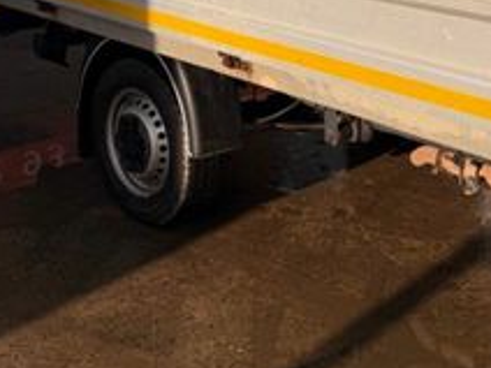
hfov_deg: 28.6
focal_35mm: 68
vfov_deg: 20.5
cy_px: -51
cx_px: 259
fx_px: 965
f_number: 1.78
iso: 80
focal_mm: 6.76
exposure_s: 1/9091
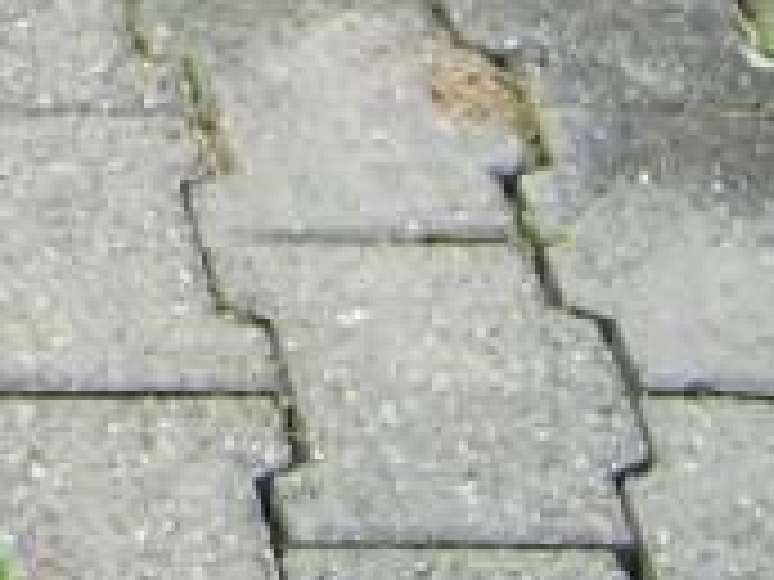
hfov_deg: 8.9
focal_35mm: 208
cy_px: -976
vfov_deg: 6.7
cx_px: -792
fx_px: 4651
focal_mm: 5.8
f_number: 2.8
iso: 50
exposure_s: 1/750
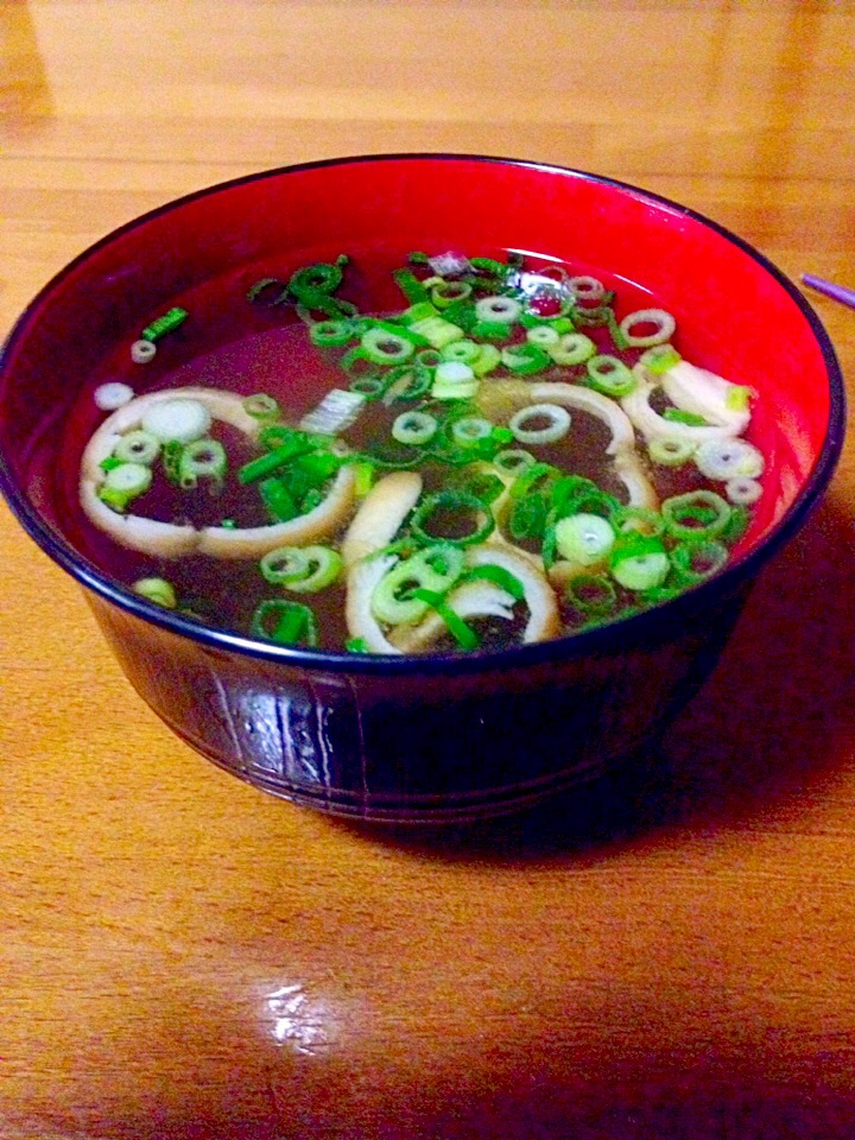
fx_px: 1153
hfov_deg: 40.7
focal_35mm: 35
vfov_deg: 52.6
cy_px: 570
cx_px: 428
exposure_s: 1/15
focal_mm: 4.28
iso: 800
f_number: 2.4
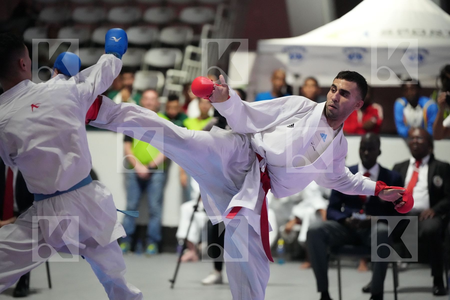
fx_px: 1737
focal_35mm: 139
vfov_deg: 9.9
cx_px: 225
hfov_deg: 14.8
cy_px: 150
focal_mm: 139
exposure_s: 1/800
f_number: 2.8
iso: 12800
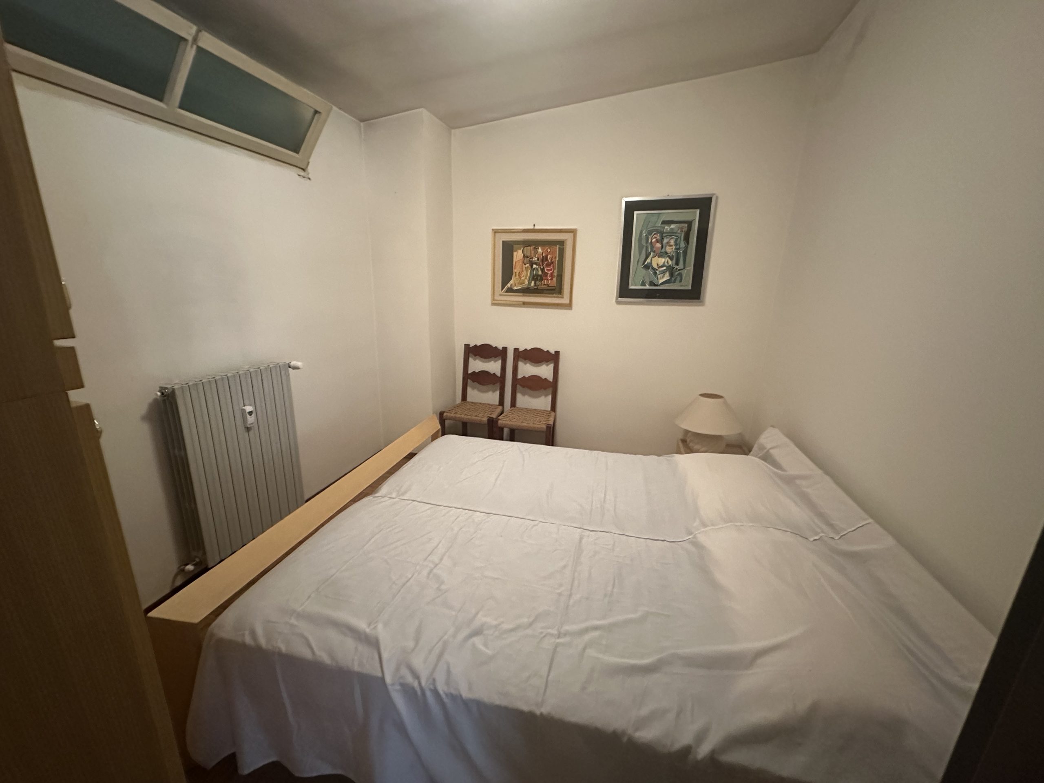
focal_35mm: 14
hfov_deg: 102.1
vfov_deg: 85.7
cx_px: 522
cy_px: 392
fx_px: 422
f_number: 2.2
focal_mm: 2.22
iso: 1000
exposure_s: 1/50
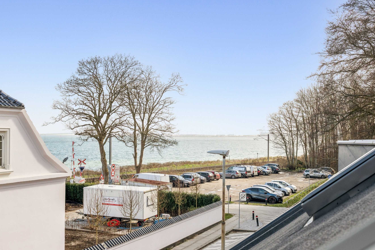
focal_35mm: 42
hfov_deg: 46.3
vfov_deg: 31.9
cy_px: 135
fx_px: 437
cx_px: 208
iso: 500
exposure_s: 1/640
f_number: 9
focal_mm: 37
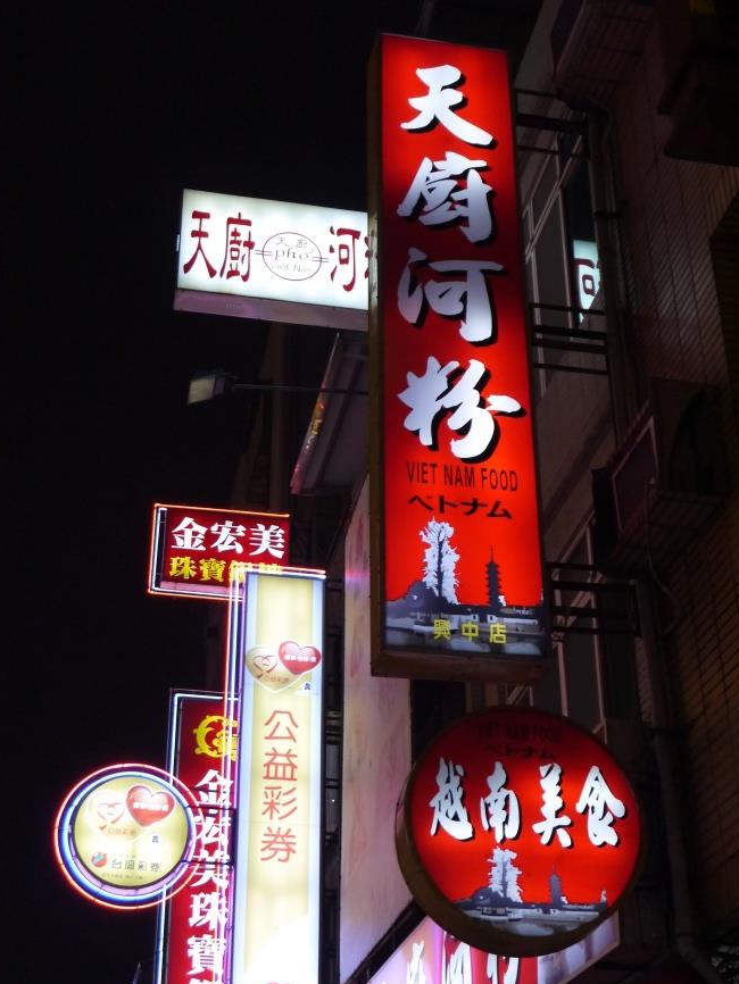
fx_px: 1479
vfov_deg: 36.7
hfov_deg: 28.0
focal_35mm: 52
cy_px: 562
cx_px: 316
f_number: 4.6
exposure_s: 1/60
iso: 1000
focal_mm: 22
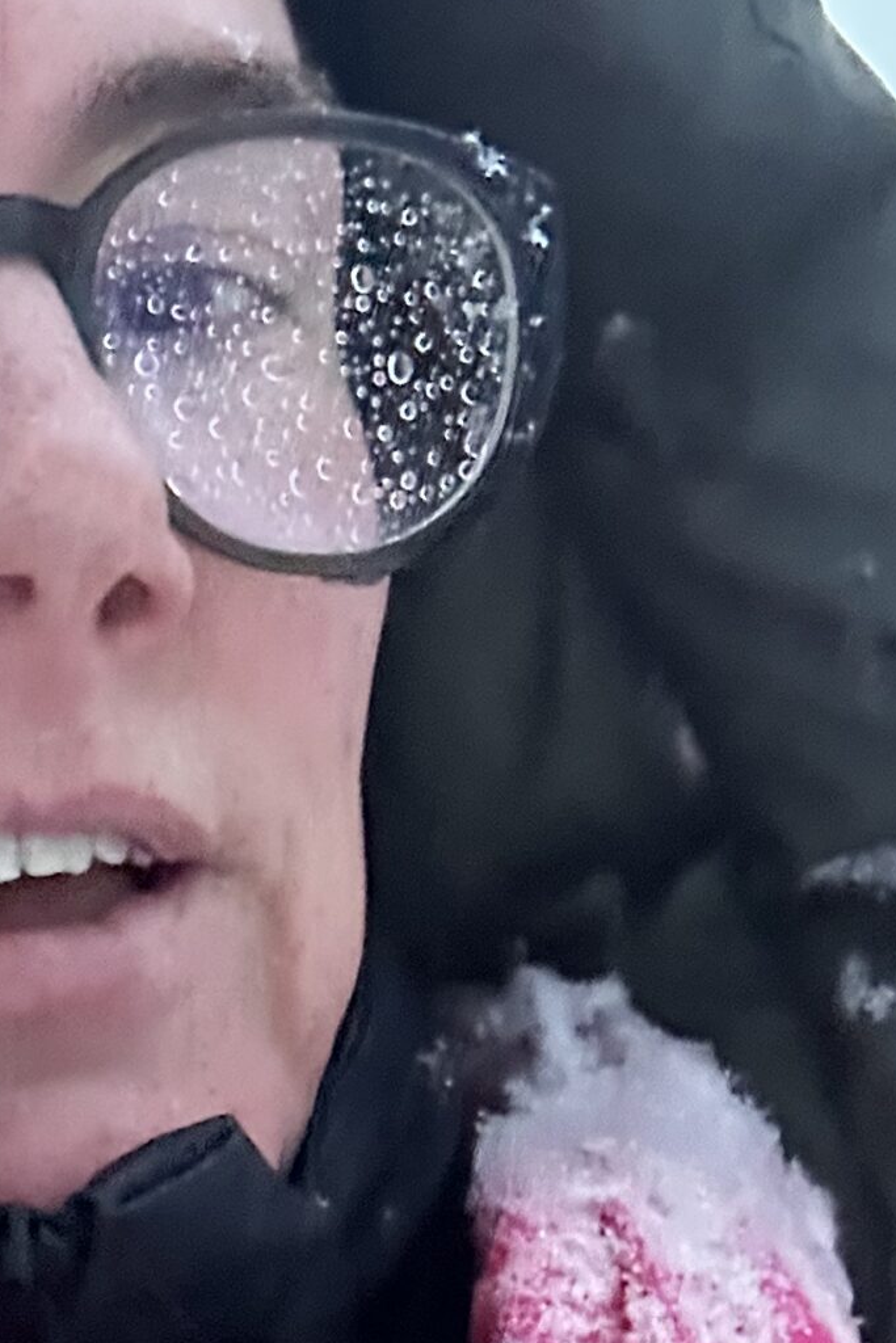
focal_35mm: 78
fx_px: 2911
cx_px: -177
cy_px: 1228
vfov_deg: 25.1
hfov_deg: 16.8
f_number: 1.9
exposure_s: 1/40
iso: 320
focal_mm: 2.69
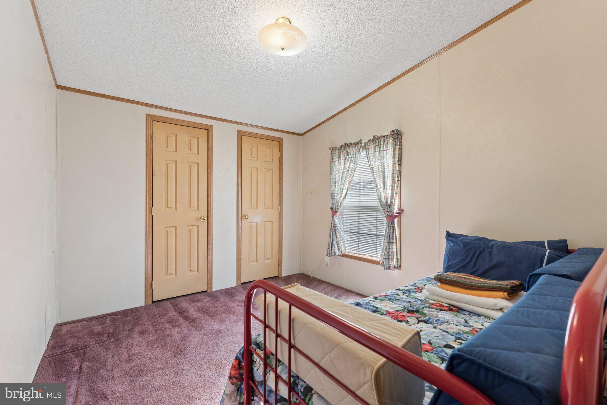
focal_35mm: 15
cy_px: 202
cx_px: 304
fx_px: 256
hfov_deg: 99.7
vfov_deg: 76.6
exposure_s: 1/100
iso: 1250
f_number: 7.1
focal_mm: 15.2
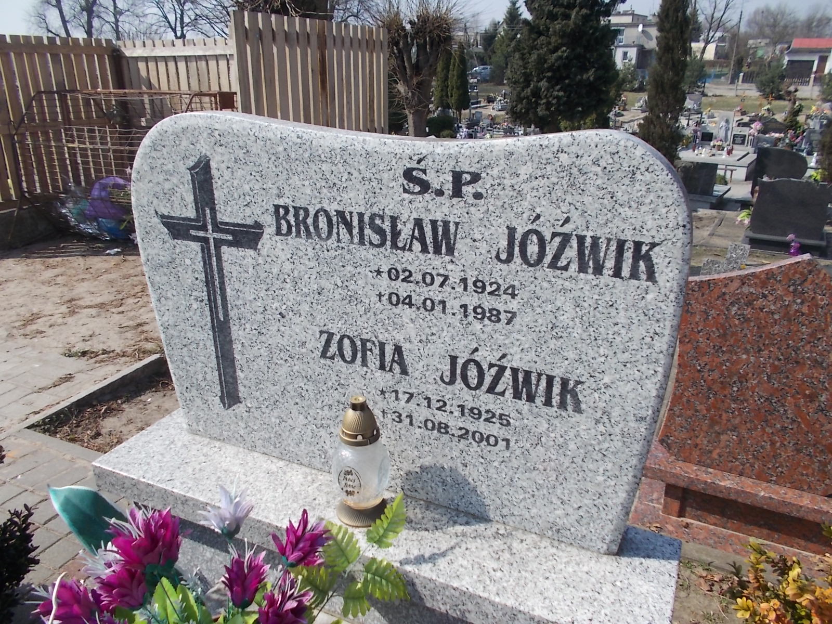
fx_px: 625
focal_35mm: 26
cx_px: 416
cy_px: 312
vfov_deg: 53.1
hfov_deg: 67.3
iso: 80
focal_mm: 4.6
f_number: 8
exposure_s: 1/160
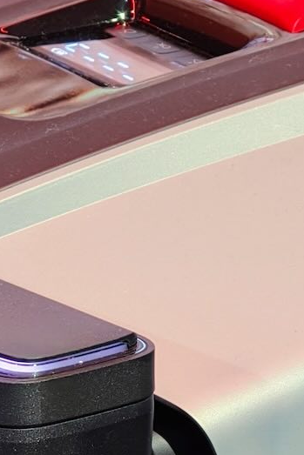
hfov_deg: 4.0
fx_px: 4405
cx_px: 138
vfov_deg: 5.9
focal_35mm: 348
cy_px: 361
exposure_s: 1/60
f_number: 13
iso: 640
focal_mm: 16.53
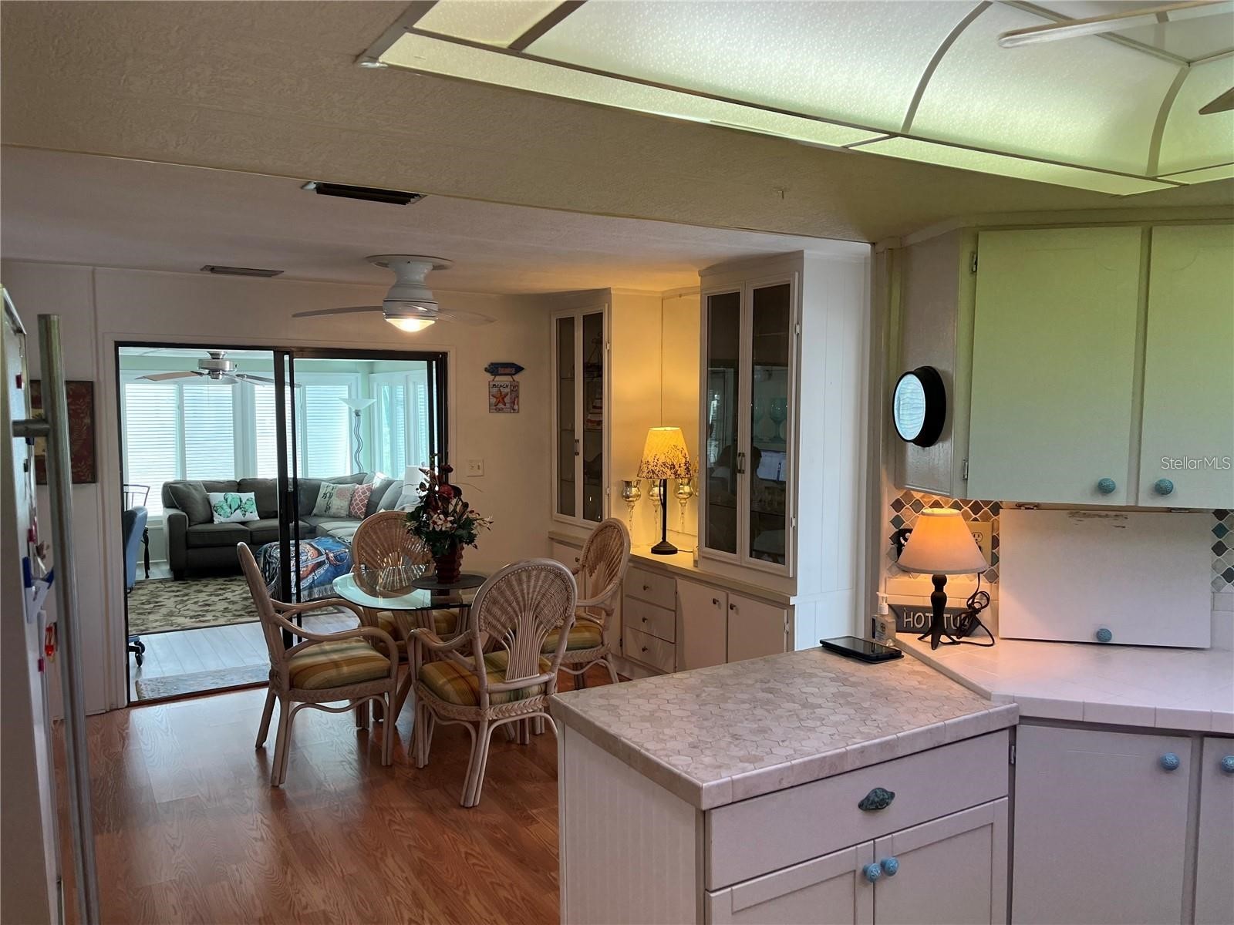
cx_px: 617
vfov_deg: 53.1
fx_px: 927
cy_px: 462
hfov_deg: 67.3
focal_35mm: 26
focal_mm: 5.1
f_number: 1.6
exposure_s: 1/120
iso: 80
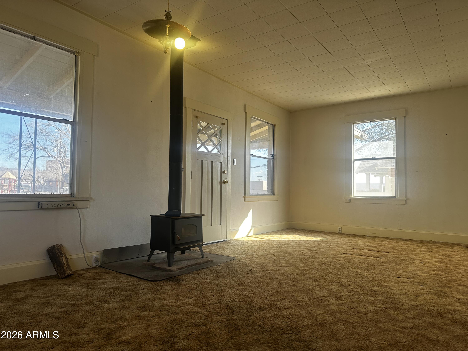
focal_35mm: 24
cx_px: 234
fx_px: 324
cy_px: 176
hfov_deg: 71.6
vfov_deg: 56.8
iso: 80
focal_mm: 6.86
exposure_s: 1/236
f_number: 1.78
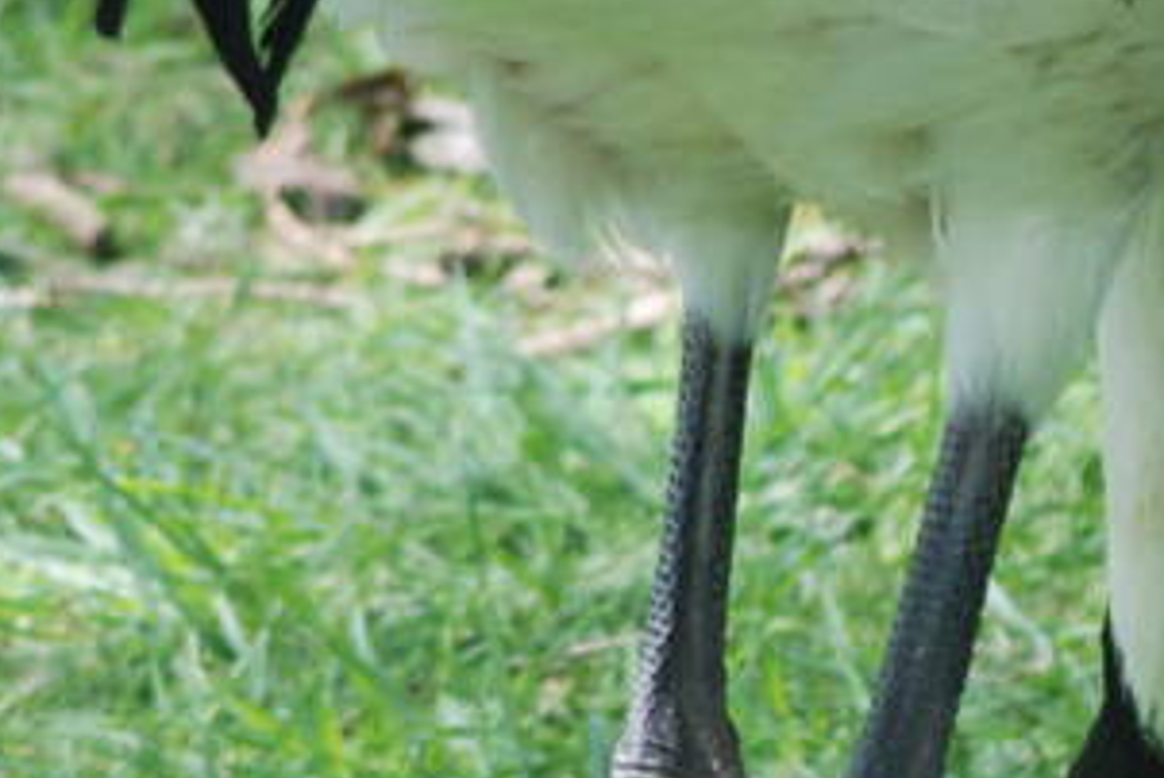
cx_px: 1576
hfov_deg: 1.5
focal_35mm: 1349
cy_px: 399
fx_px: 43659
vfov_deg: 1.0
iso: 400
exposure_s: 1/500
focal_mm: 170
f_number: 4.8
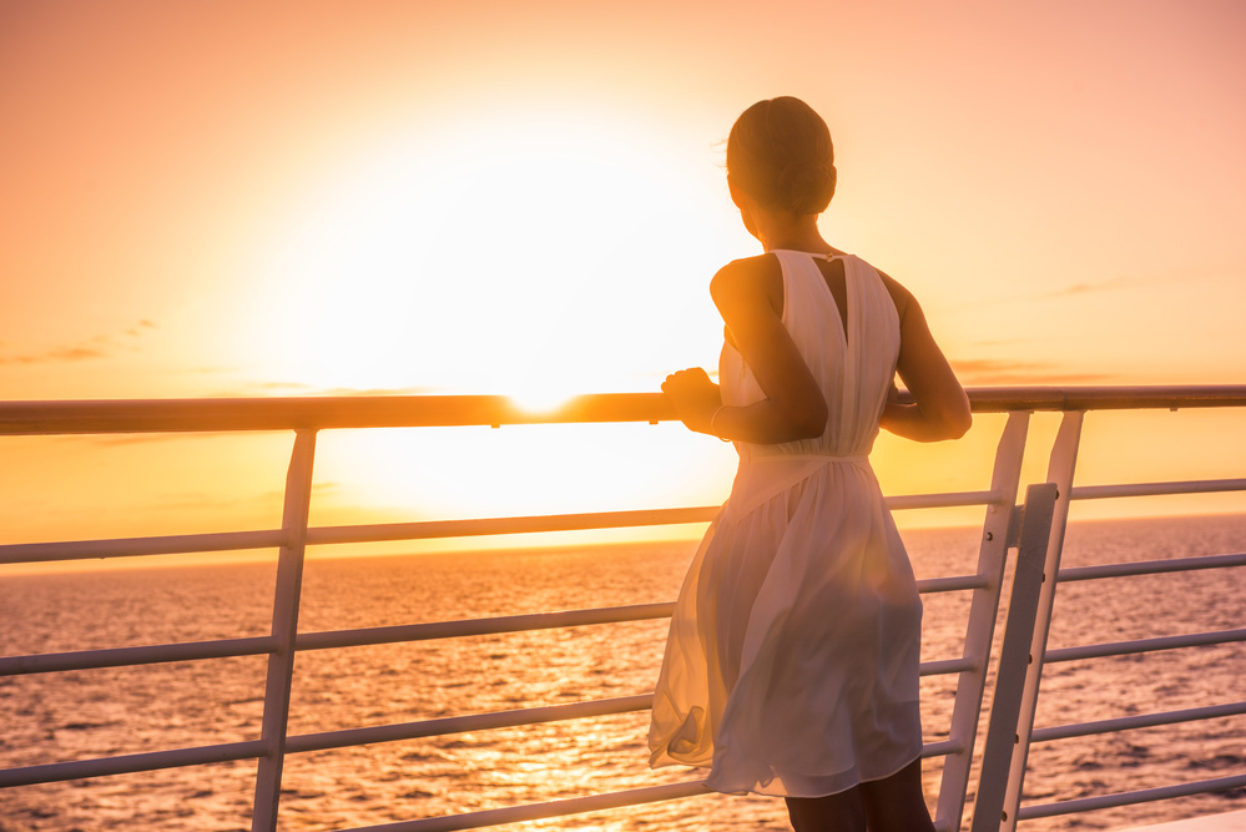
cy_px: 416
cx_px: 623
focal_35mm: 58
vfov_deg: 23.4
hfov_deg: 34.5
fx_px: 2008
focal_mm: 58
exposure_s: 1/400
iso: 160
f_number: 7.1
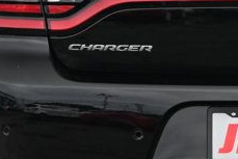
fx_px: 2223
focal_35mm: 336
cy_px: 8
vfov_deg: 4.1
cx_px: 269
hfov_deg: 6.1
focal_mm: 50
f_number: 6.3
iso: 450
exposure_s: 1/125
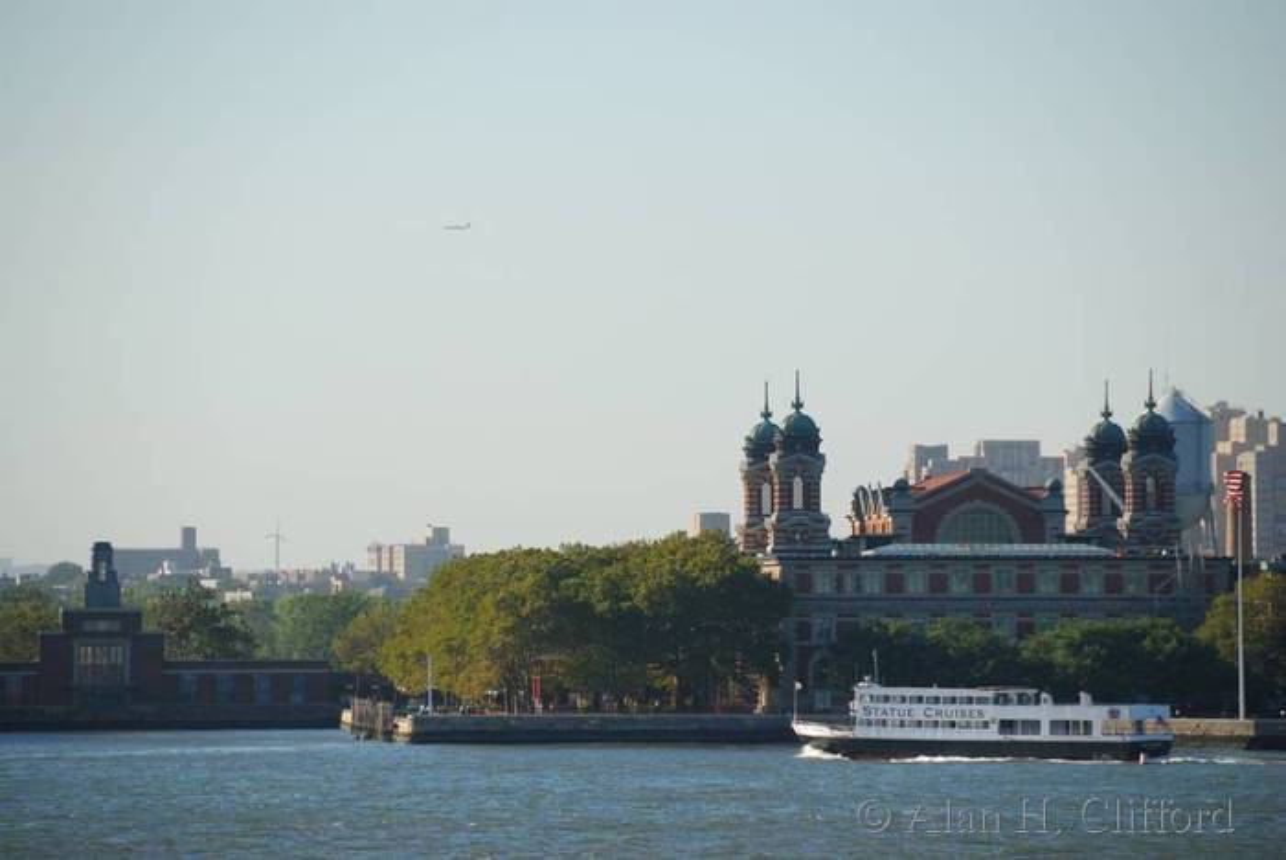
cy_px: 430
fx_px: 10725
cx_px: 643
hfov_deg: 6.9
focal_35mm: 300
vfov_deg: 4.6
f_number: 5.6
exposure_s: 1/320
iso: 100
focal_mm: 200
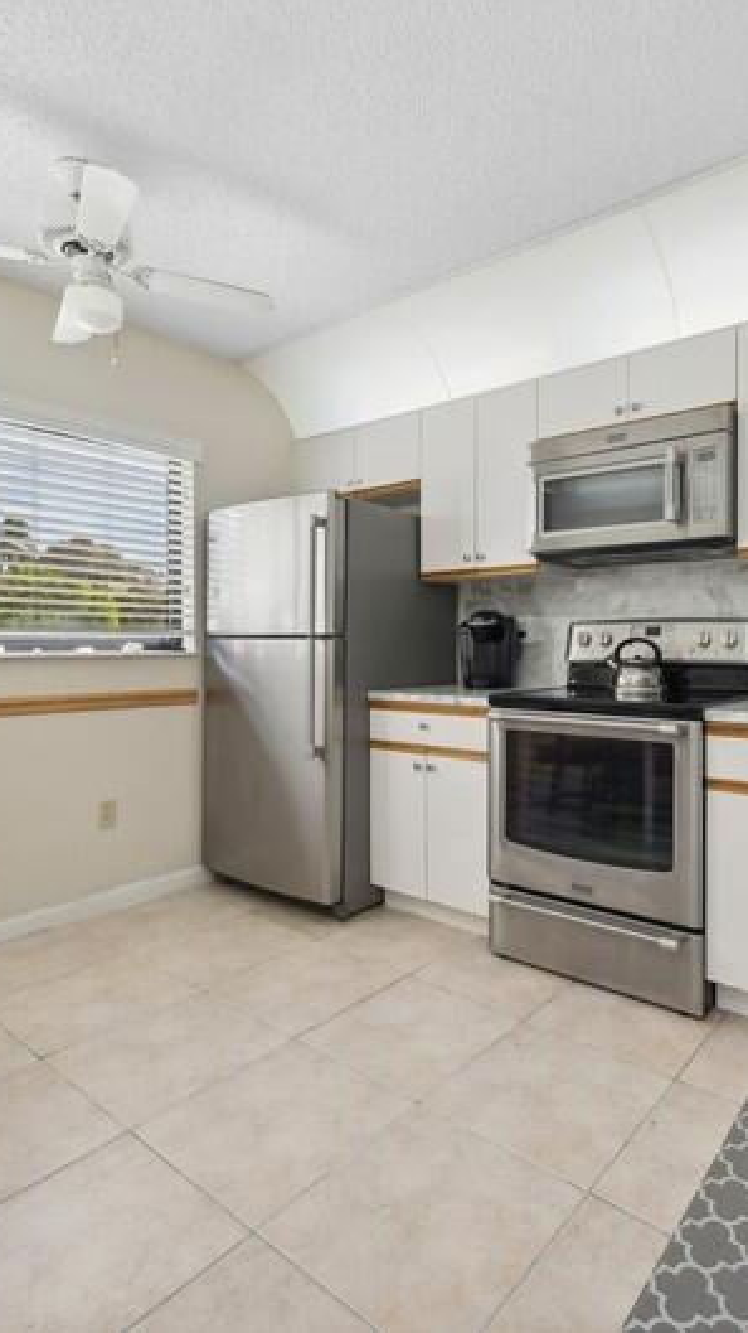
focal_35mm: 19
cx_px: 491
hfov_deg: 57.2
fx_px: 671
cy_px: 665
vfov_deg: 89.6
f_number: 8
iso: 100
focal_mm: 12
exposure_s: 1/25
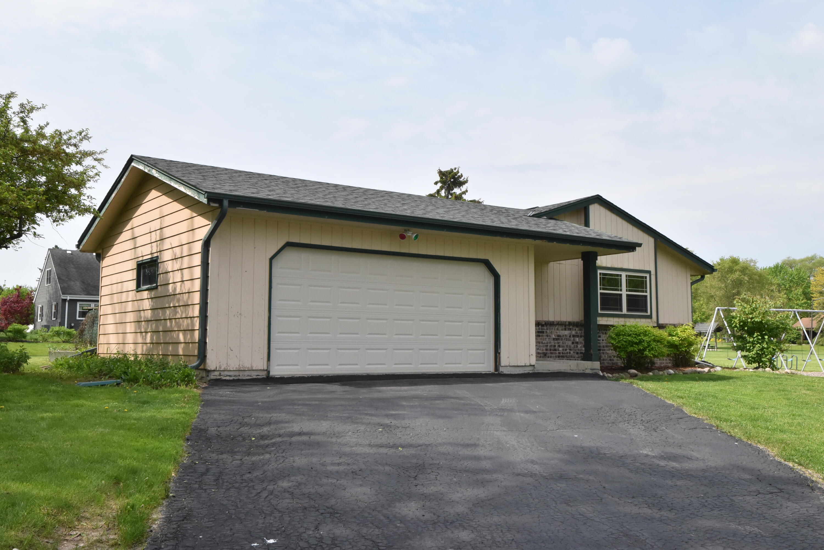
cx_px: 412
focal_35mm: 36
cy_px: 275
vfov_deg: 36.9
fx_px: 824
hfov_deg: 53.1
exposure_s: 1/640
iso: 800
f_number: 13
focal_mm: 24
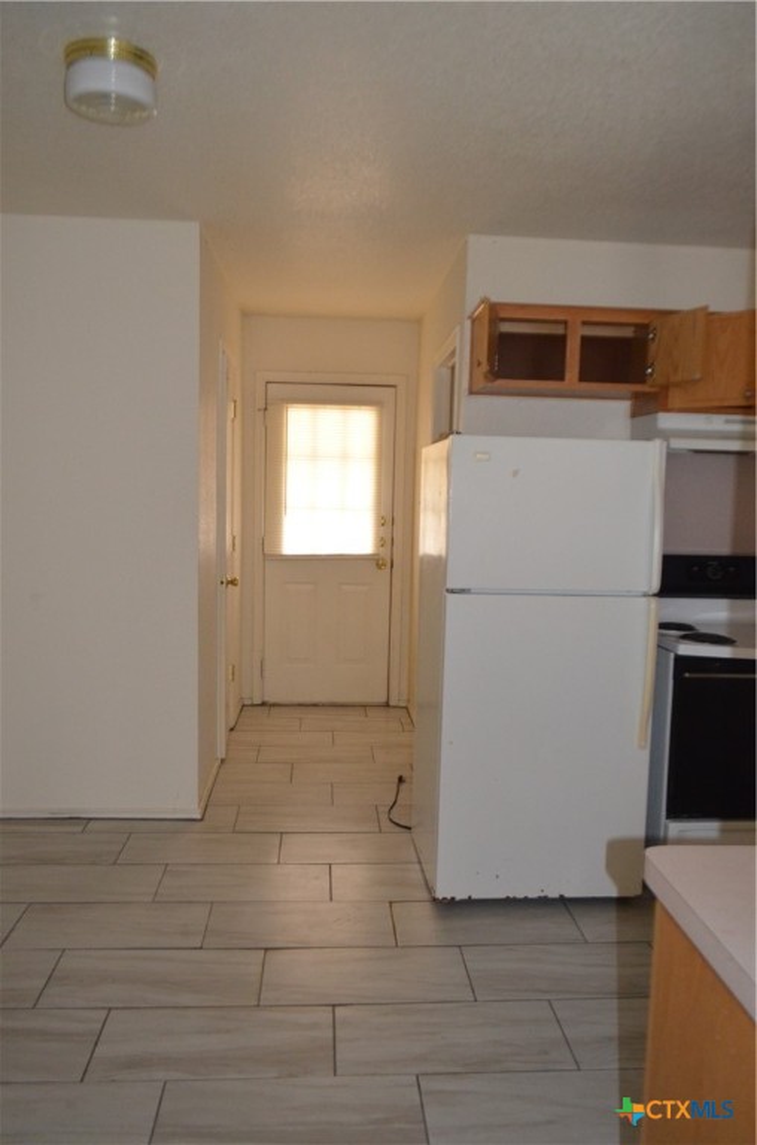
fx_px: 856
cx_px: 378
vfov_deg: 67.5
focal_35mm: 27
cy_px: 572
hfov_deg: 47.7
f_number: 3.5
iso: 1600
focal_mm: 18
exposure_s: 1/60
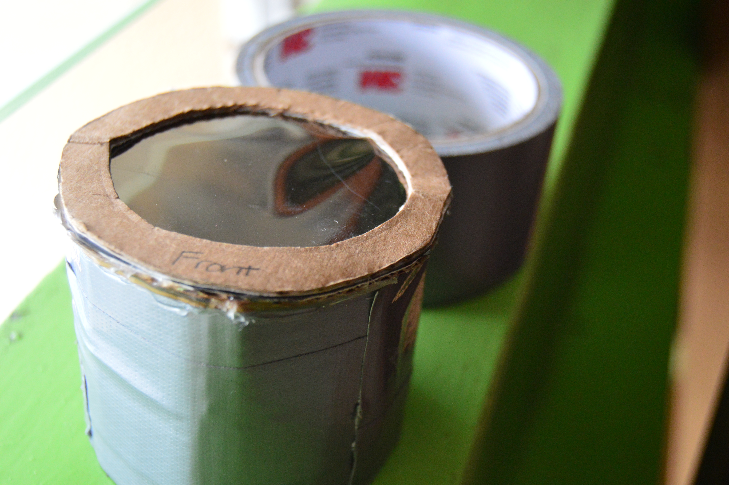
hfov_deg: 37.9
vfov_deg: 25.7
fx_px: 1062
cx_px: 364
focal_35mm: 52
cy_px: 242
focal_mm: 35
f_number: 5
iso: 1600
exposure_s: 1/125
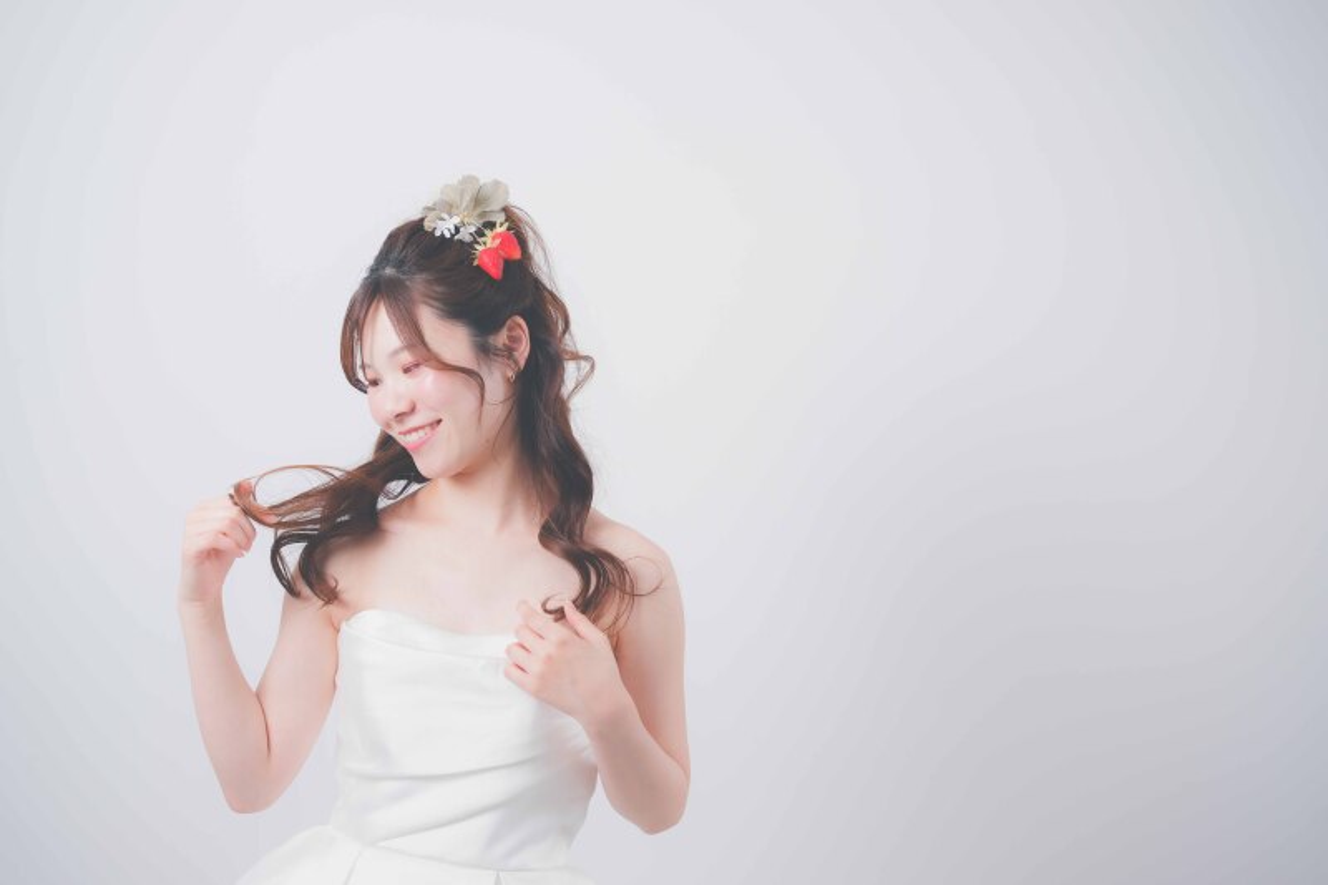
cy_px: 442
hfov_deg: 39.6
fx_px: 1844
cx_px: 664
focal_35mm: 50
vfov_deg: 27.0
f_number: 2.2
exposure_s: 1/160
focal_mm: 33
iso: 200
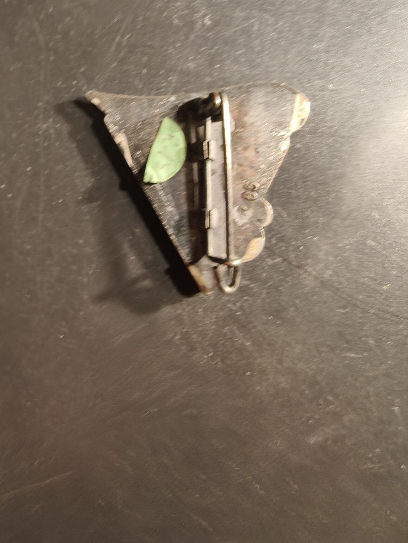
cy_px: 274
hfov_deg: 56.8
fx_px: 377
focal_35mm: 24
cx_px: 199
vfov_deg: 71.6
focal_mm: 2.32
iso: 320
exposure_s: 1/33.3
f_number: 2
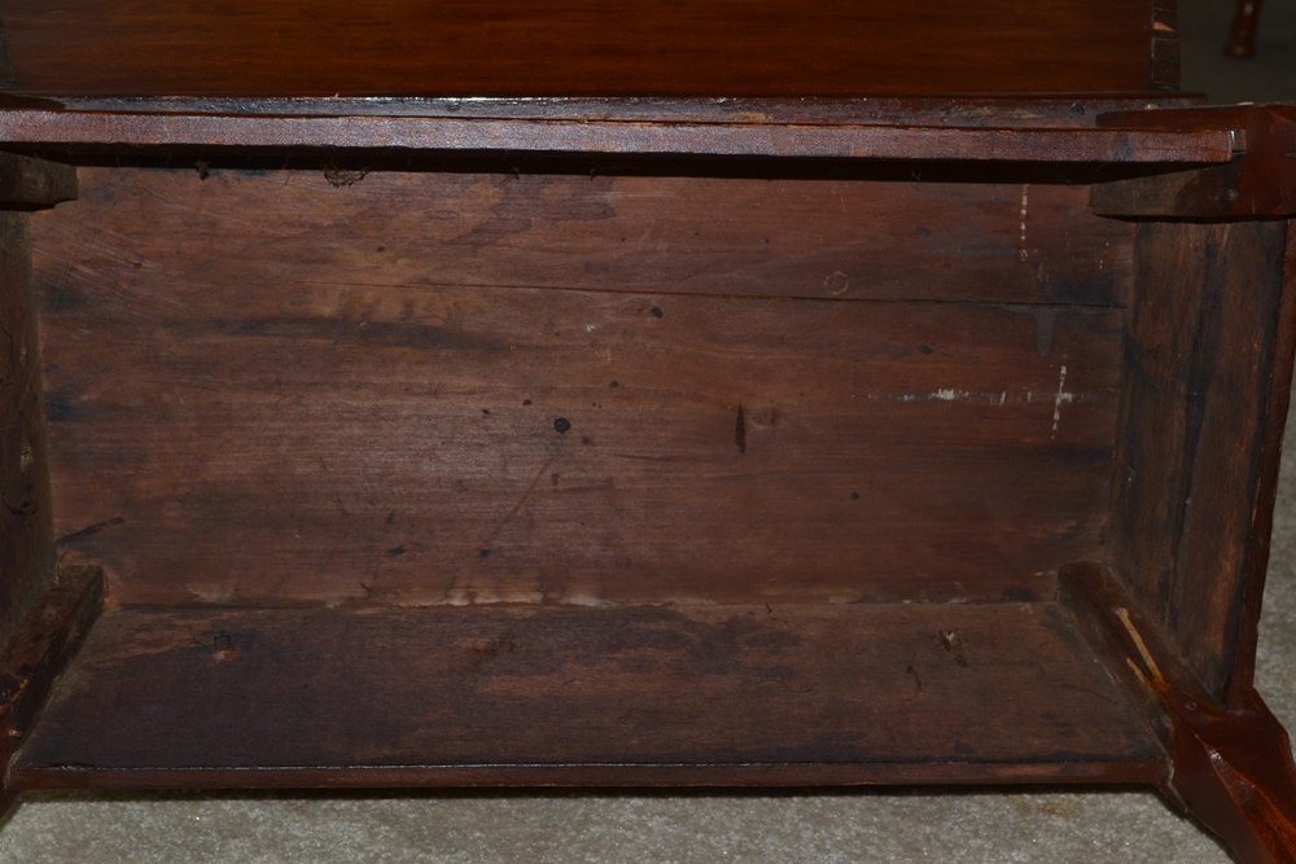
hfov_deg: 31.9
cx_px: 648
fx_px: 2268
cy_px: 432
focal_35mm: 63
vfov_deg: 21.6
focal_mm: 42
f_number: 8
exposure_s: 1/60
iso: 125
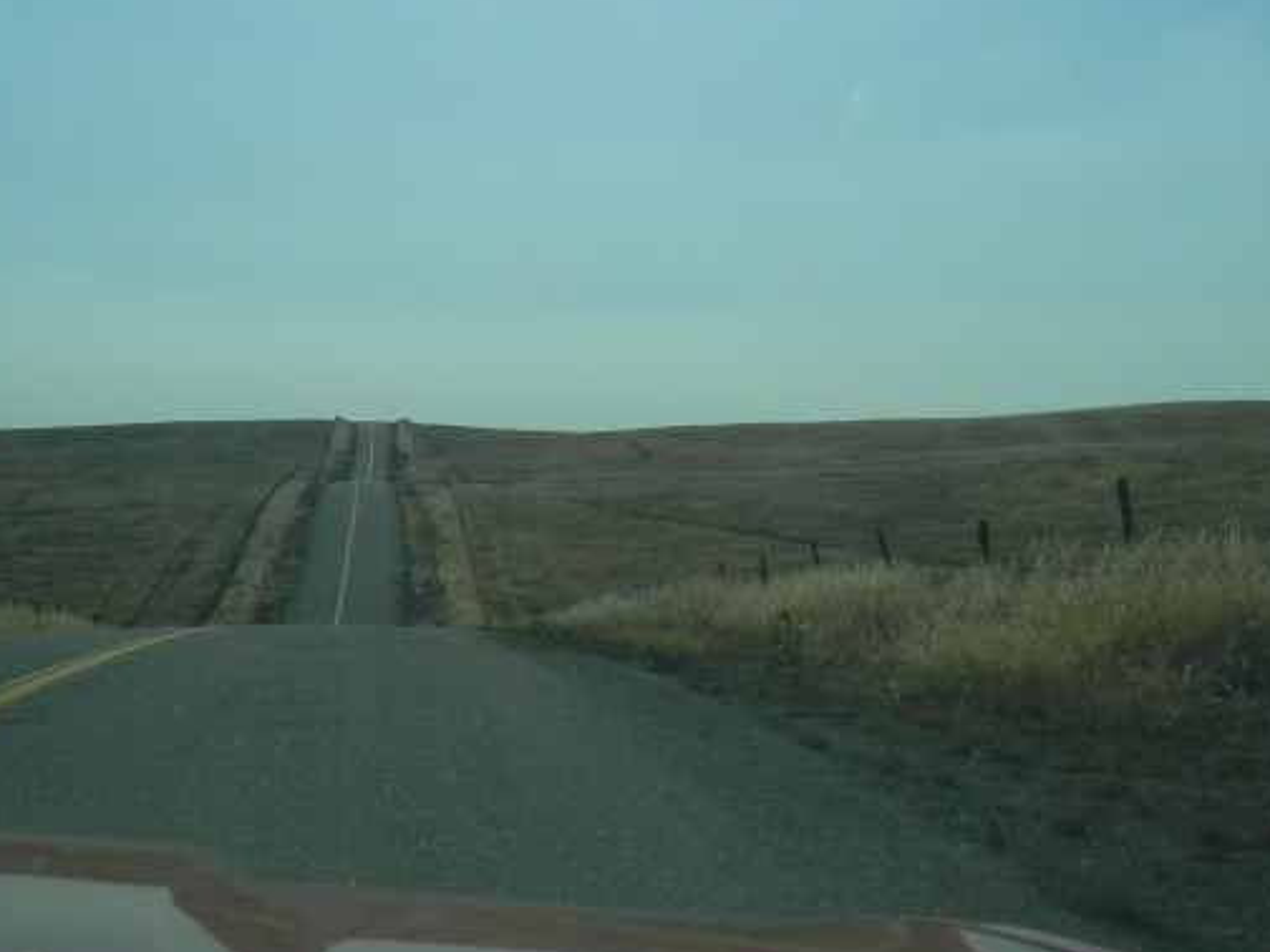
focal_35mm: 61
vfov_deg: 24.0
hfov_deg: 31.6
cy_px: 423
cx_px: 496
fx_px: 2238
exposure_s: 1/1500
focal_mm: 5.4
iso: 160
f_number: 7
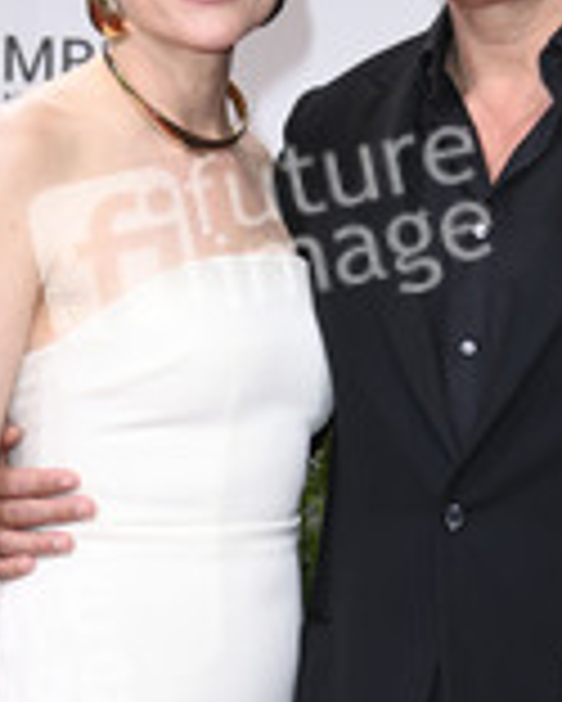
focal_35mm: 187
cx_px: 391
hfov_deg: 8.3
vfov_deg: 10.3
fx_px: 3884
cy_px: 459
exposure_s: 1/250
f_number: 5.6
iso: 640
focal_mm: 78
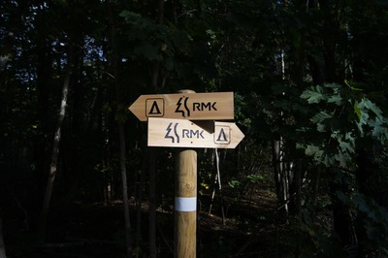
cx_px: 194
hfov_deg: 67.4
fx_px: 291
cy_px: 129
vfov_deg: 47.9
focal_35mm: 27
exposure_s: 1/500
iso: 100
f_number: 3.5
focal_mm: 18
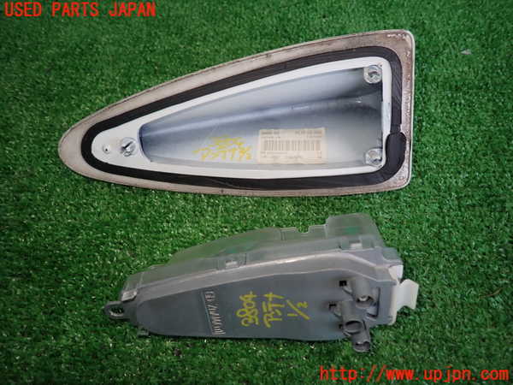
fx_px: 370
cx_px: 256
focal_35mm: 25
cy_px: 192
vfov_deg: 54.9
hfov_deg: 69.4
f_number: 2
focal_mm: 4.5
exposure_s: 1/60
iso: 200
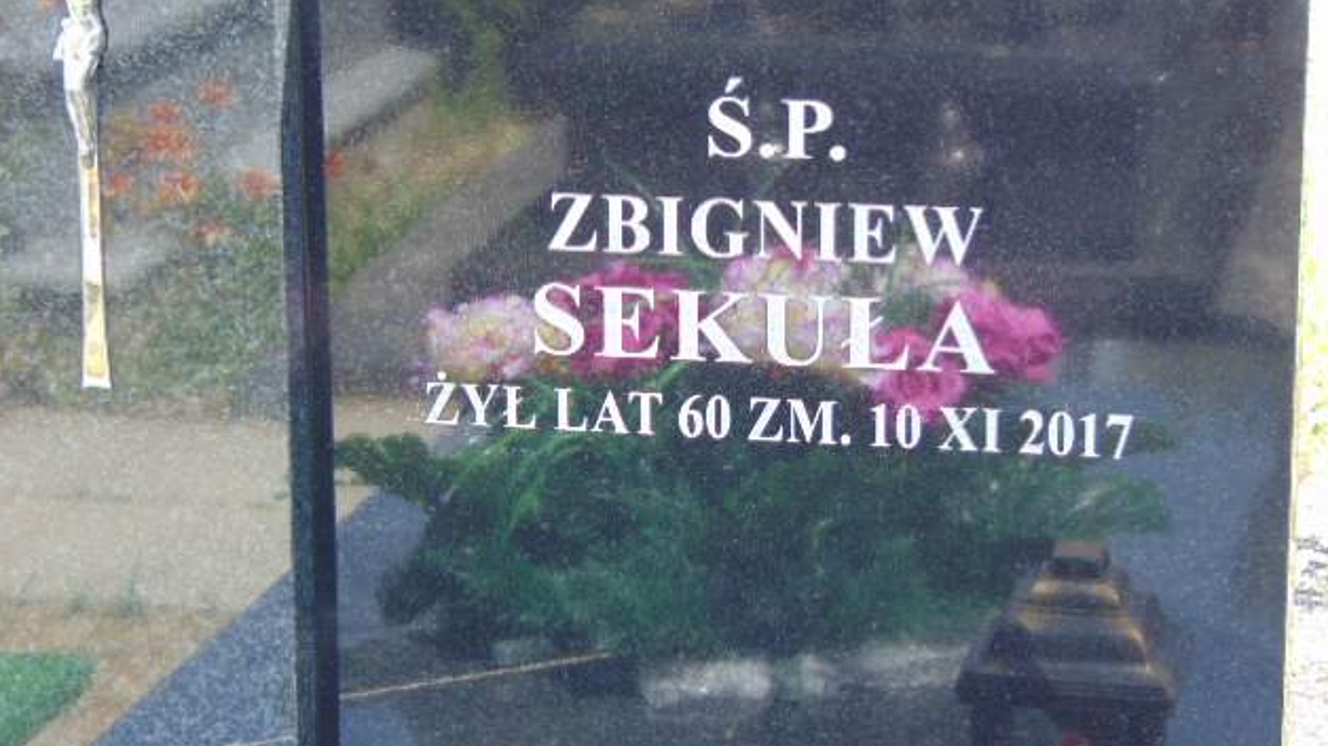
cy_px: 437
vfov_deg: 10.1
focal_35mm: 120
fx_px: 4225
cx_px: 656
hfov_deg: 17.9
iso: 80
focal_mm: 19.4
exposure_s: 1/100
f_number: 3.9
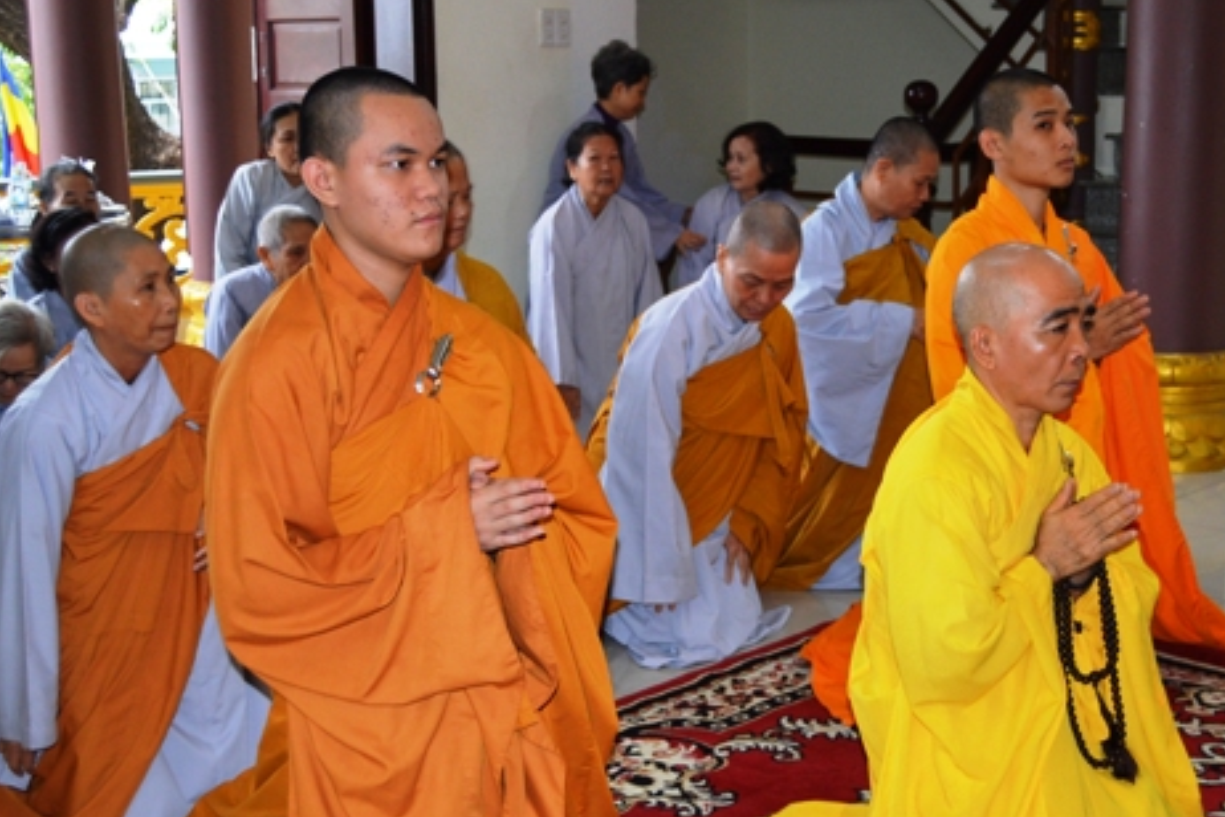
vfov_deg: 25.0
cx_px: 777
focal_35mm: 54
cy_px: 454
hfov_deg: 36.6
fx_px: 1837
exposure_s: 1/60
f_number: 4.2
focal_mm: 26
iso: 640
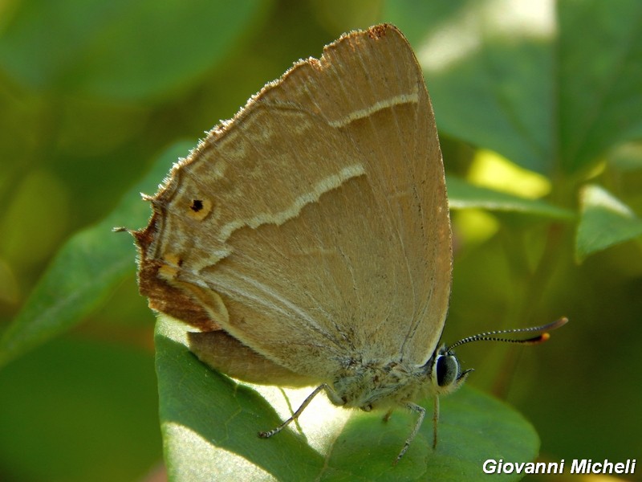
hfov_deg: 12.2
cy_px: 241
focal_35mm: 162
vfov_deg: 9.2
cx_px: 321
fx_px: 3005
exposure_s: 1/125
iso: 125
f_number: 5.1
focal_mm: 28.7
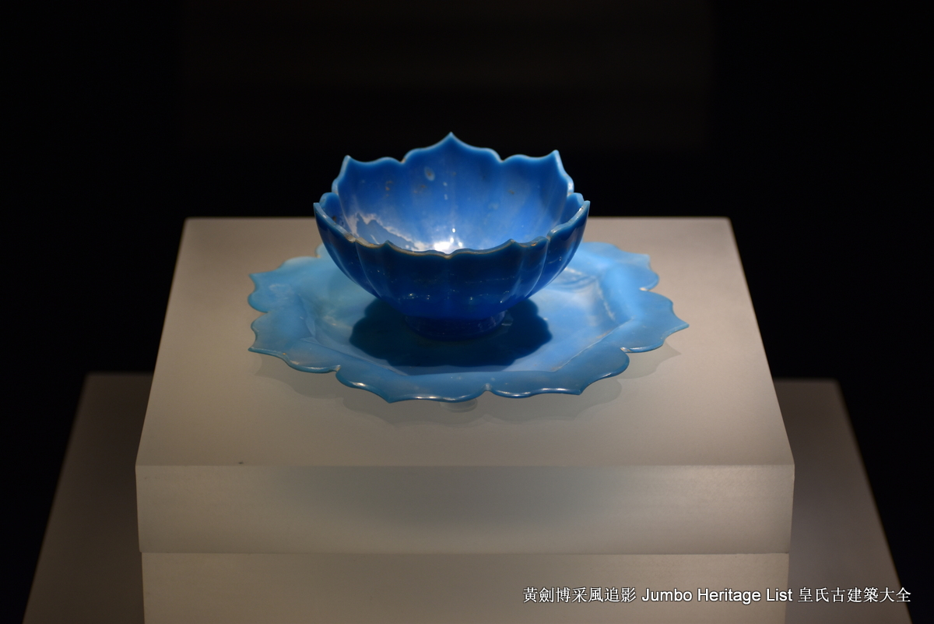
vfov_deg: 13.1
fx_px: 2725
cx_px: 467
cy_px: 312
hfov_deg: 19.4
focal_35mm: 105
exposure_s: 1/125
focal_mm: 70
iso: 280
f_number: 4.5
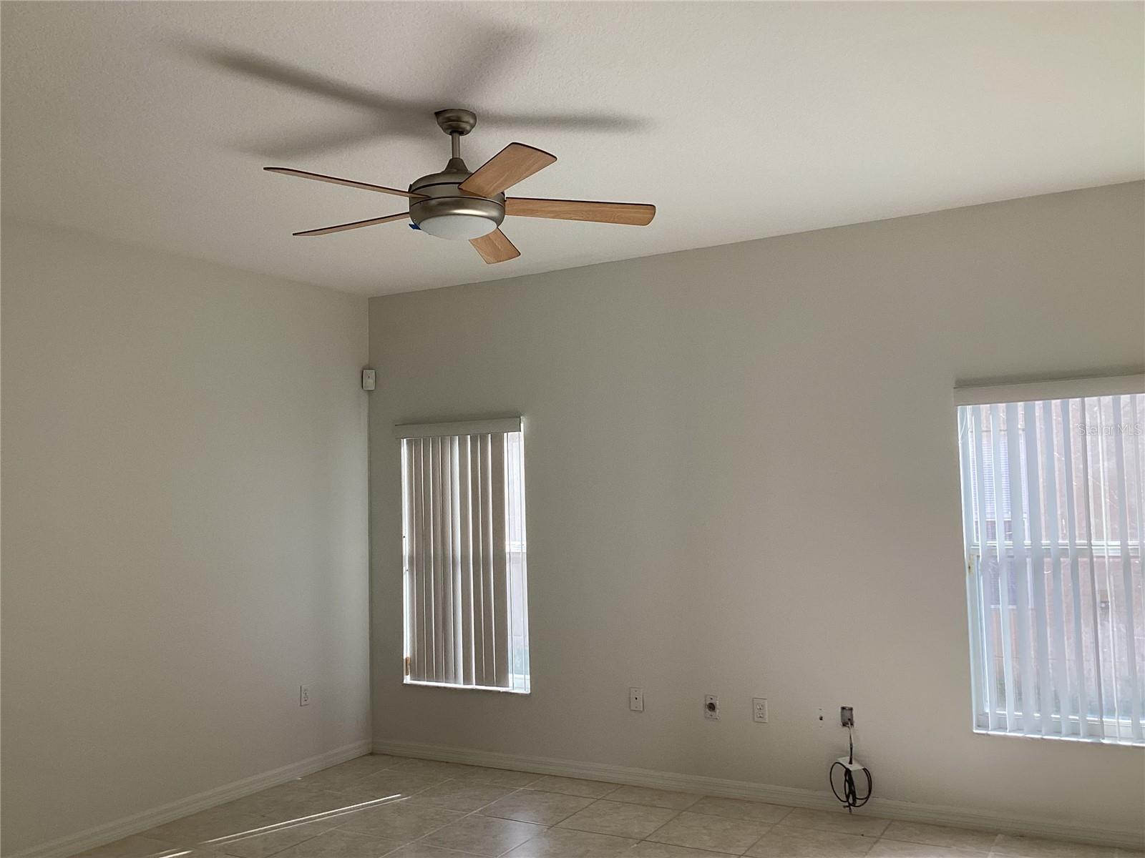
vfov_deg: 45.4
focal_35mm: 31
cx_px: 572
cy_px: 429
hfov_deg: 58.4
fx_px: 1025
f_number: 2.4
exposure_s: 1/120
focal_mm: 3.3
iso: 50
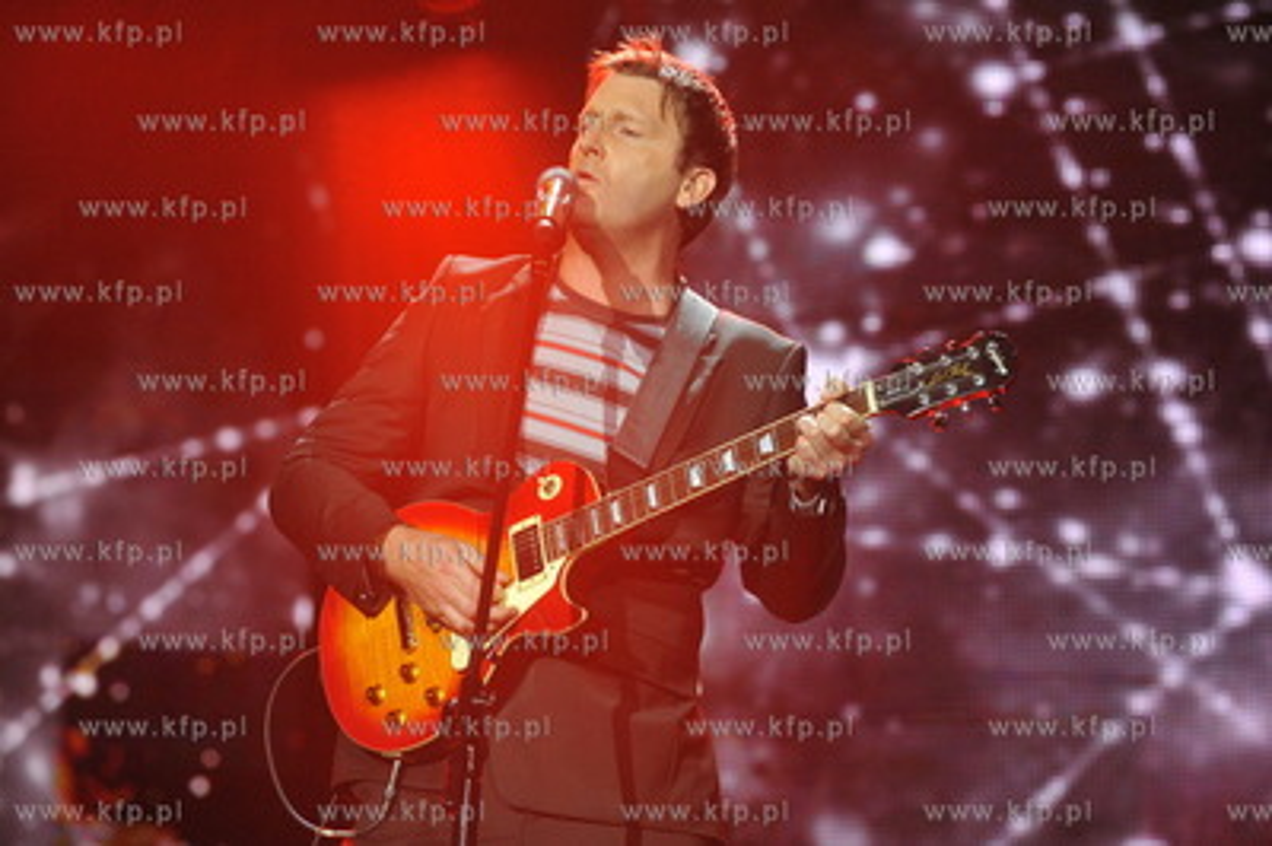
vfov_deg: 8.1
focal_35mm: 170
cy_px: 423
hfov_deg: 12.1
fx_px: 6002
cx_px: 636
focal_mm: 170
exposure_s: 1/200
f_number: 5.6
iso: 3200
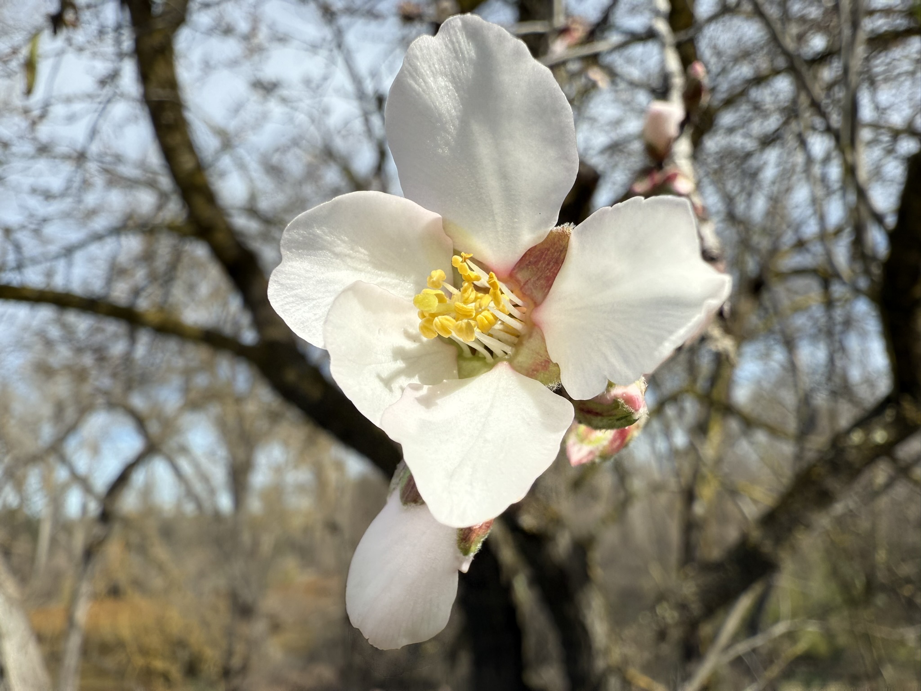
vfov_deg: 56.8
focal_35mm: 24
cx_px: 460
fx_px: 639
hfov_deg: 71.6
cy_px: 346
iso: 40
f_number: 2.2
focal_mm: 2.22
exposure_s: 1/1976
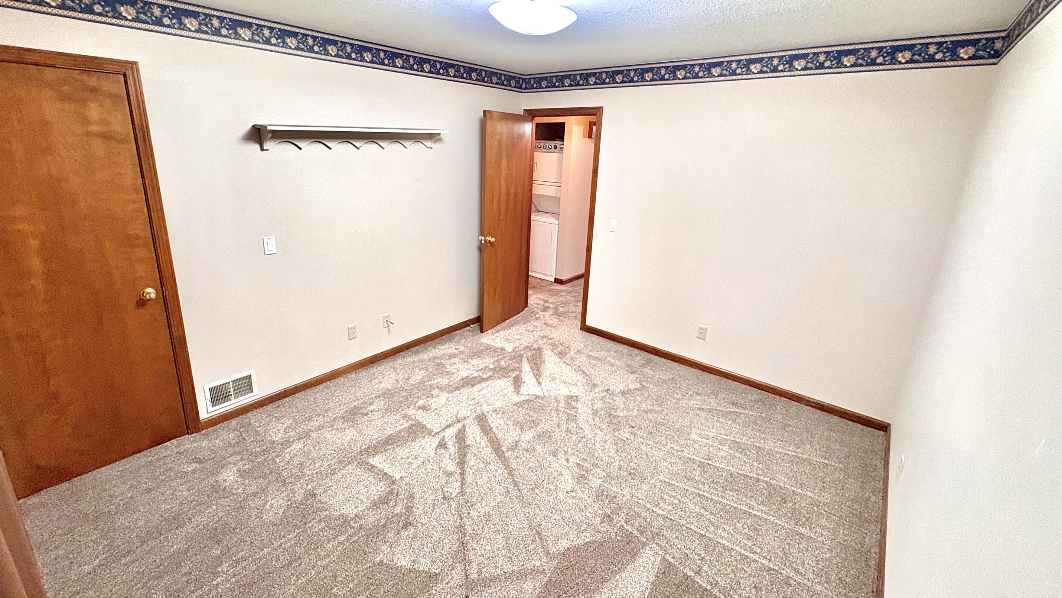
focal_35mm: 16
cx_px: 511
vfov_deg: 66.9
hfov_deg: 99.3
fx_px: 451
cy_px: 264
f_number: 2.2
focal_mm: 2.22
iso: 500
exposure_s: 1/60
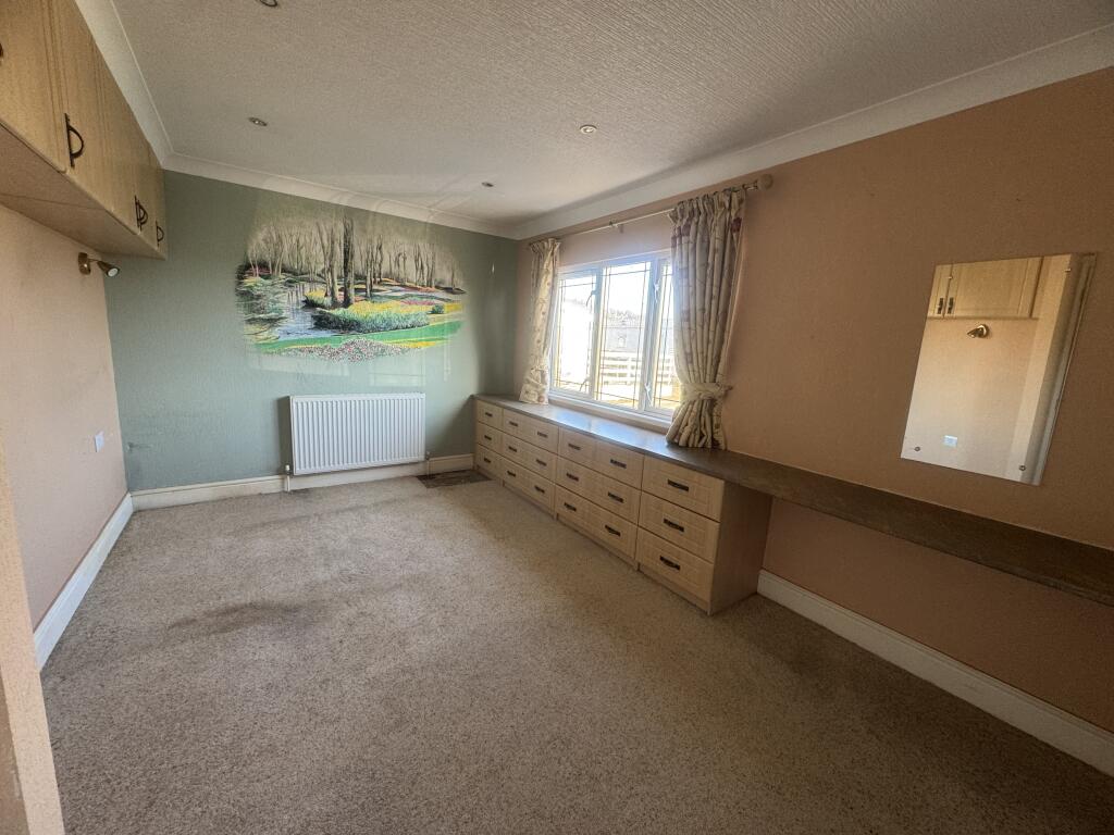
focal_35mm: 14
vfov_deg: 85.7
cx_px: 557
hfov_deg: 102.1
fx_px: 451
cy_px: 418
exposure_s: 1/99
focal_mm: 2.22
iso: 125
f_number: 2.2
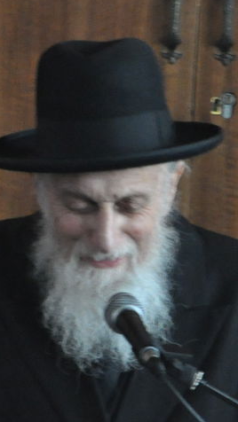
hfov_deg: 1.0
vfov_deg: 1.8
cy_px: 260
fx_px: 13454
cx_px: 135
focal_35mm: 1200
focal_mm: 260
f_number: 5.6
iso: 2500
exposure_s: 1/30
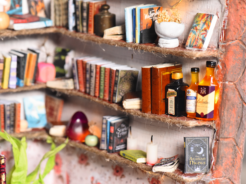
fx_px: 810
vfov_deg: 13.0
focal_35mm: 114
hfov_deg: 17.3
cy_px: 92
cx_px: 119
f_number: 10
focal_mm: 105
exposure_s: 1/100
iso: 4000
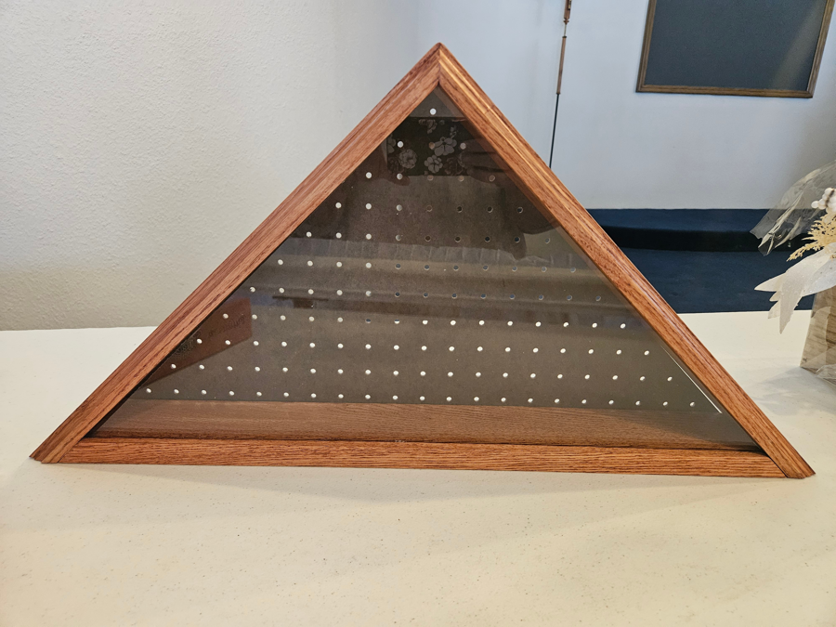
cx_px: 418
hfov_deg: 73.9
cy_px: 314
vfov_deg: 58.9
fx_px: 555
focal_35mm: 23
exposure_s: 1/120
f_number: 1.8
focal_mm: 5.4
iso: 1000
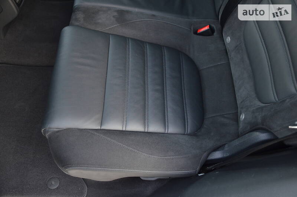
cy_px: 98
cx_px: 148
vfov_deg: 41.5
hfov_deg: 59.6
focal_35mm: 32
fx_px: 259
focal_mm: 21
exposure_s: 1/30
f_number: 3.8
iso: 1400
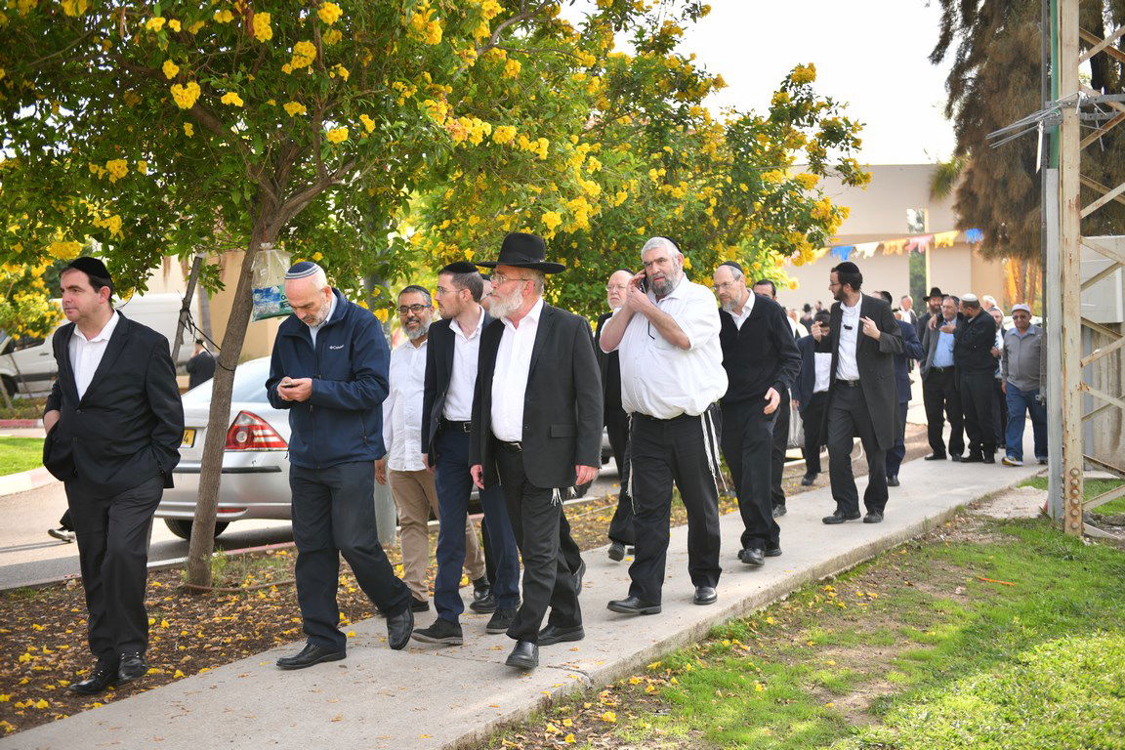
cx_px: 562
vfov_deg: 29.9
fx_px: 1406
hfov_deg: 43.6
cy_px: 375
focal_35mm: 45
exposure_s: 1/250
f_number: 18
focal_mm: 45
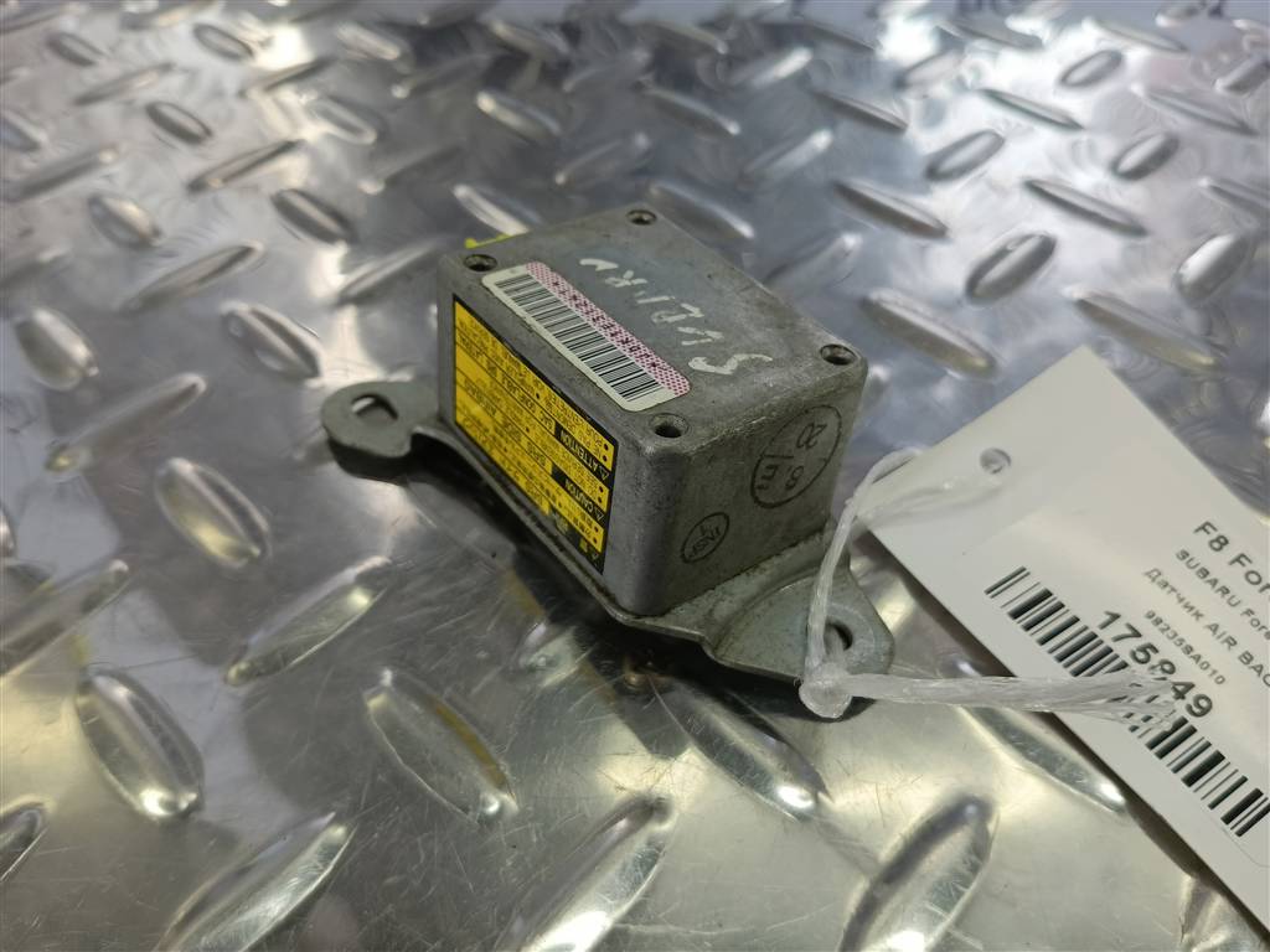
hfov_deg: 65.3
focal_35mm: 27
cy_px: 476
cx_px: 635
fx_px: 991
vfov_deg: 51.4
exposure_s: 1/100
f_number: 1.6
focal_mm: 4.11
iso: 130
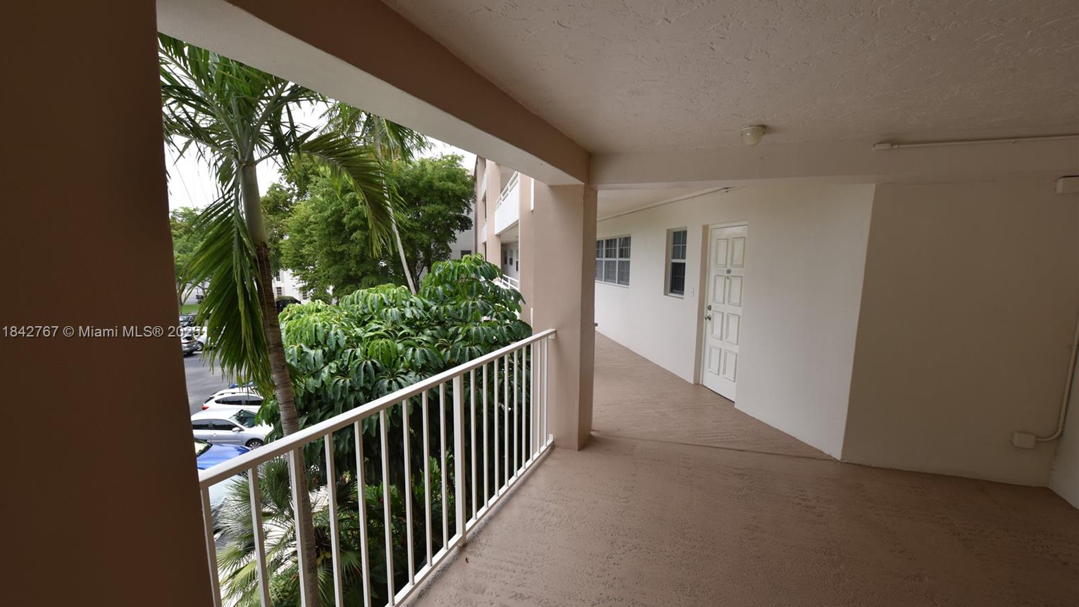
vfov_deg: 66.9
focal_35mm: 16
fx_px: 458
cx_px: 530
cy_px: 333
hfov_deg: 99.4
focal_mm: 10
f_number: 6.3
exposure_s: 1/250
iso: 200
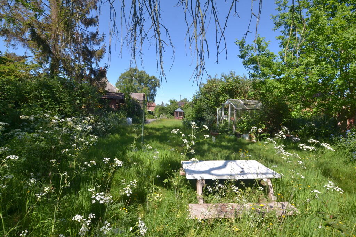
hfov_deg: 100.4
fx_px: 148
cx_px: 178
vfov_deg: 77.3
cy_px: 118
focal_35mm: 15
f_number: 11
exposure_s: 1/160
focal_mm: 10
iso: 400
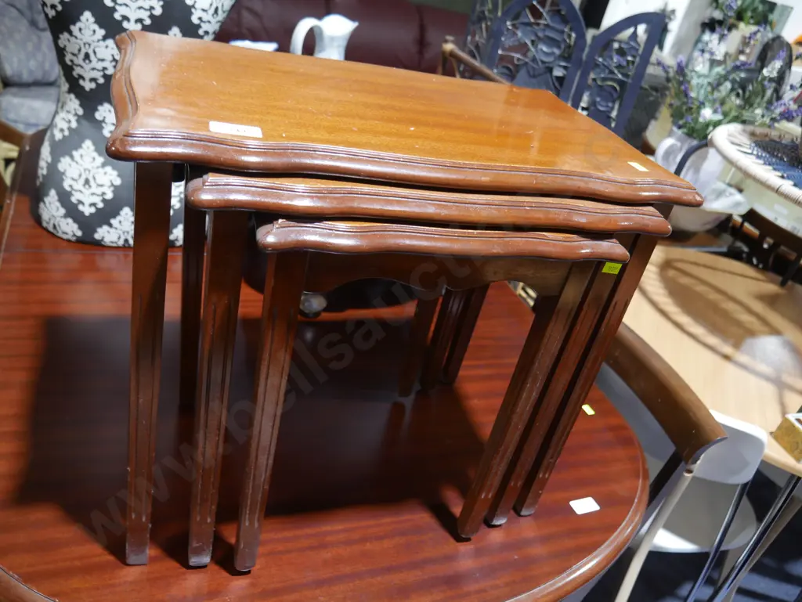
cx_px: 401
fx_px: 649
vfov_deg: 49.8
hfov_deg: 63.4
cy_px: 301
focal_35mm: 28
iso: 800
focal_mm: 14
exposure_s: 1/60
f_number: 3.5
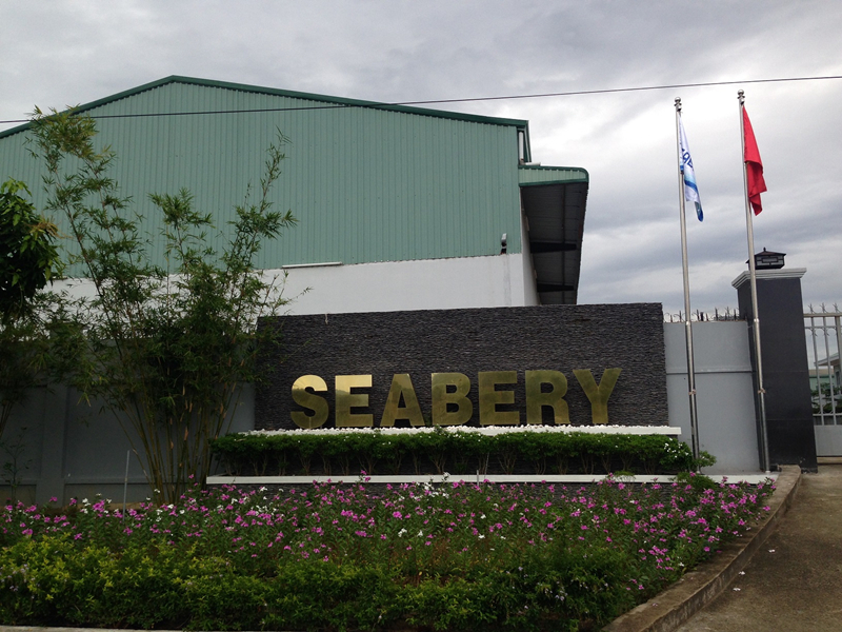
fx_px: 803
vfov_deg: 42.9
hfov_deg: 55.4
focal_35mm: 33
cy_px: 316
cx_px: 421
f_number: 2.4
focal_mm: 4.12
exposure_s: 1/553
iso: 50
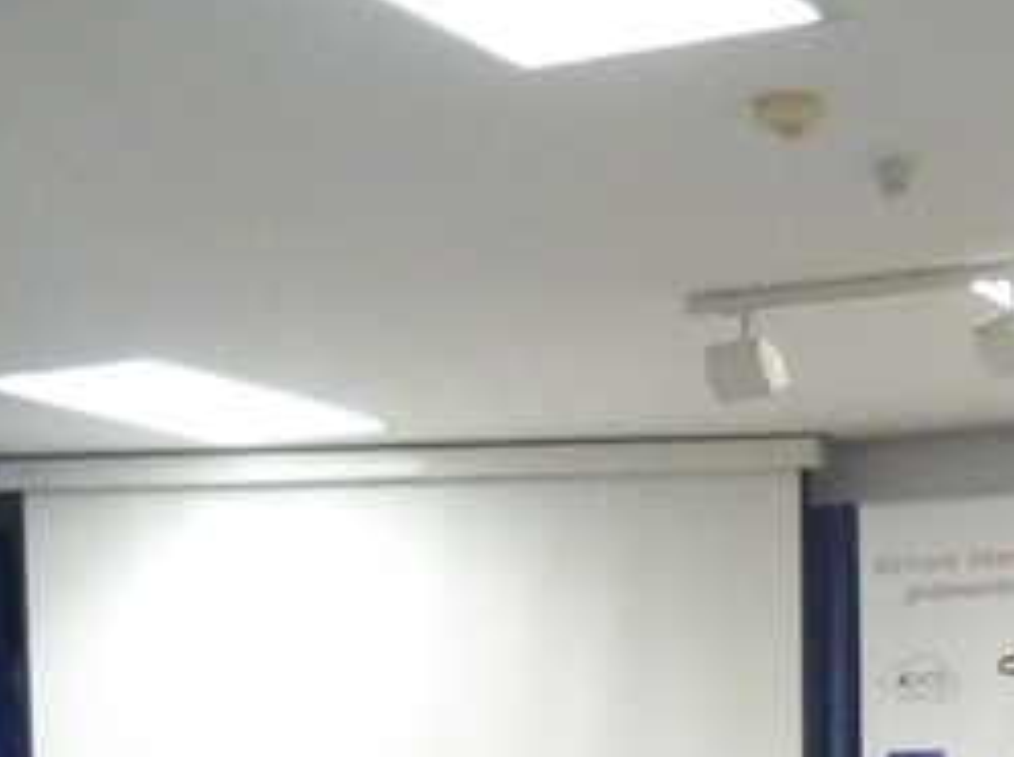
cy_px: 1388
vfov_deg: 12.9
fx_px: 3013
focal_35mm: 103
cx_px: 737
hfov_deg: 19.0
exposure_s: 1/30
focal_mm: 4.5
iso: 500
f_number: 2.8
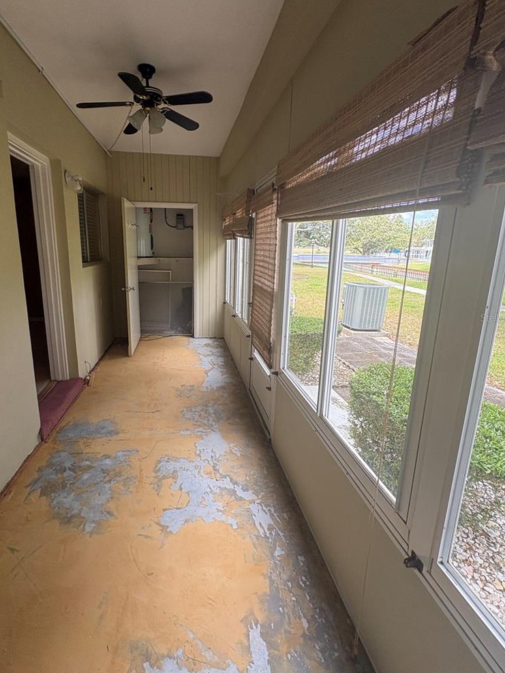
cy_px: 317
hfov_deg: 74.4
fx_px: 331
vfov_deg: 90.9
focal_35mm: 17
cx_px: 222
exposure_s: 1/118
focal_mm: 2.22
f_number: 2.2
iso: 64
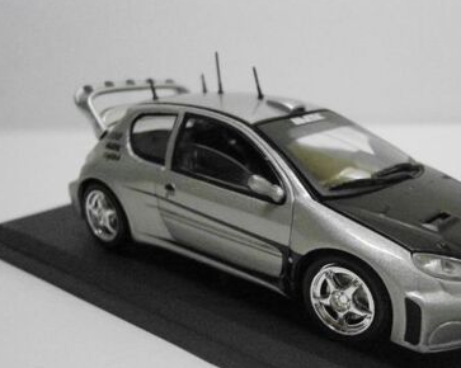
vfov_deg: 37.1
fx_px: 545
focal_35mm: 40
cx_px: 298
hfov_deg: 45.3
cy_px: 225
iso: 1600
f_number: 3
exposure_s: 1/160
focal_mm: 5.6
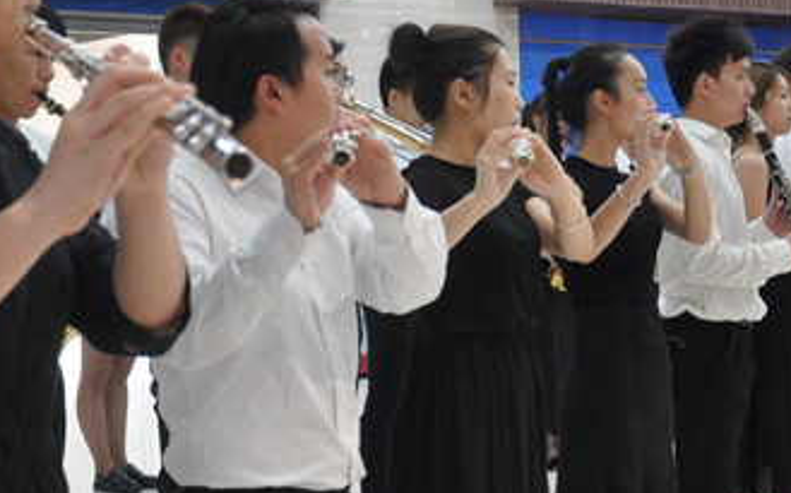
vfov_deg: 16.6
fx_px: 1680
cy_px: 139
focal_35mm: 78
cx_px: 392
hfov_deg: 26.5
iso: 500
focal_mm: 24
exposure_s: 1/15
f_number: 3.8
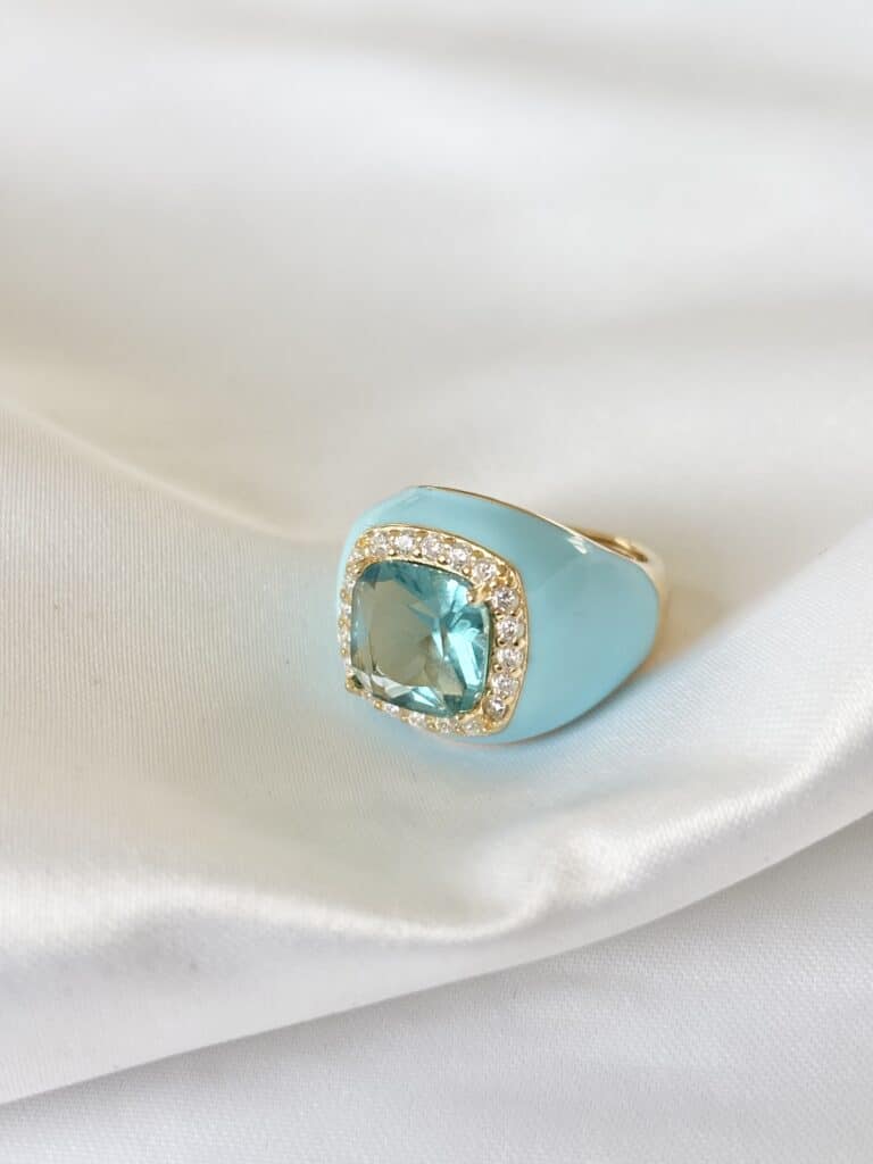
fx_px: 1749
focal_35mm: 52
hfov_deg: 28.0
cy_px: 582
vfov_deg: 36.8
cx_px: 436
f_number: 1.6
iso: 32
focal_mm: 5.96
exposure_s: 1/355
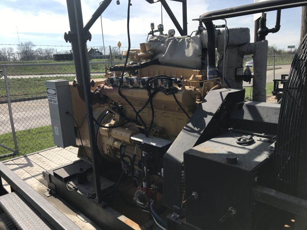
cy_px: 115
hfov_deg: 63.4
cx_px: 154
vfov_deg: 49.7
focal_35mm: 28
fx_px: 248
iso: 20
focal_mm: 3.99
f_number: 1.8
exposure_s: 1/2398
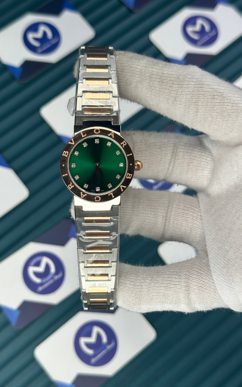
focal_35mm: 51
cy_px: 194
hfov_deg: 25.3
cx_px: 106
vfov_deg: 39.6
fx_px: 538
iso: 64
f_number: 1.78
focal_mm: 6.86
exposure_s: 1/1009
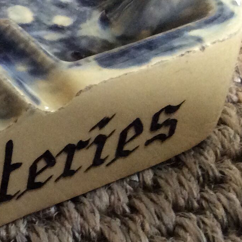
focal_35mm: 107
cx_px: -116
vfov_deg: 16.3
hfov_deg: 15.1
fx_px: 846
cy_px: 98
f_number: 2.4
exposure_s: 1/25
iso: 200
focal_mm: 3.3
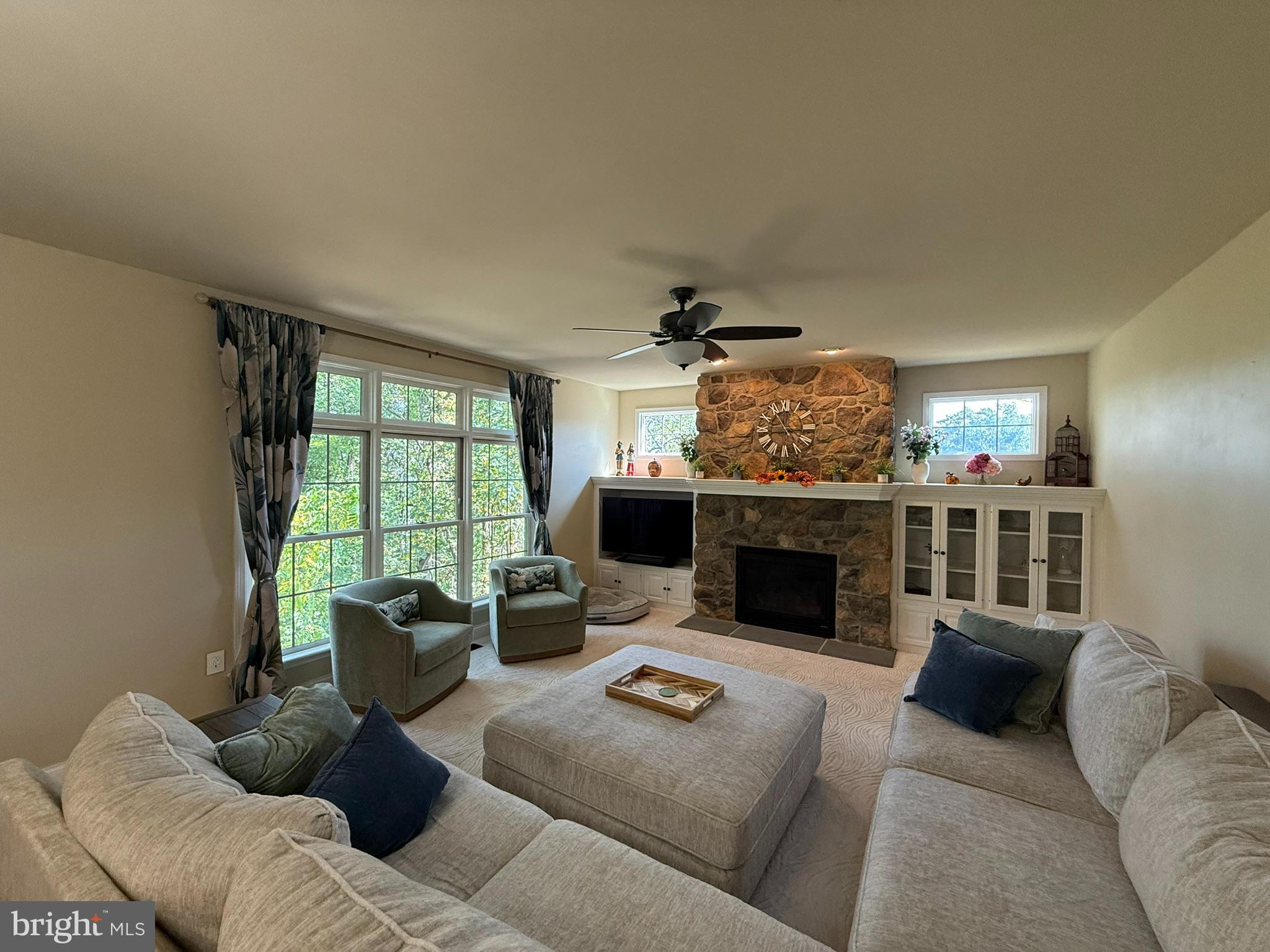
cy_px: 476
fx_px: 514
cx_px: 635
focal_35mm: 14
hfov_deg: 102.1
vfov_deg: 85.7
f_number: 2.2
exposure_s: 1/120
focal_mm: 2.22
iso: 250
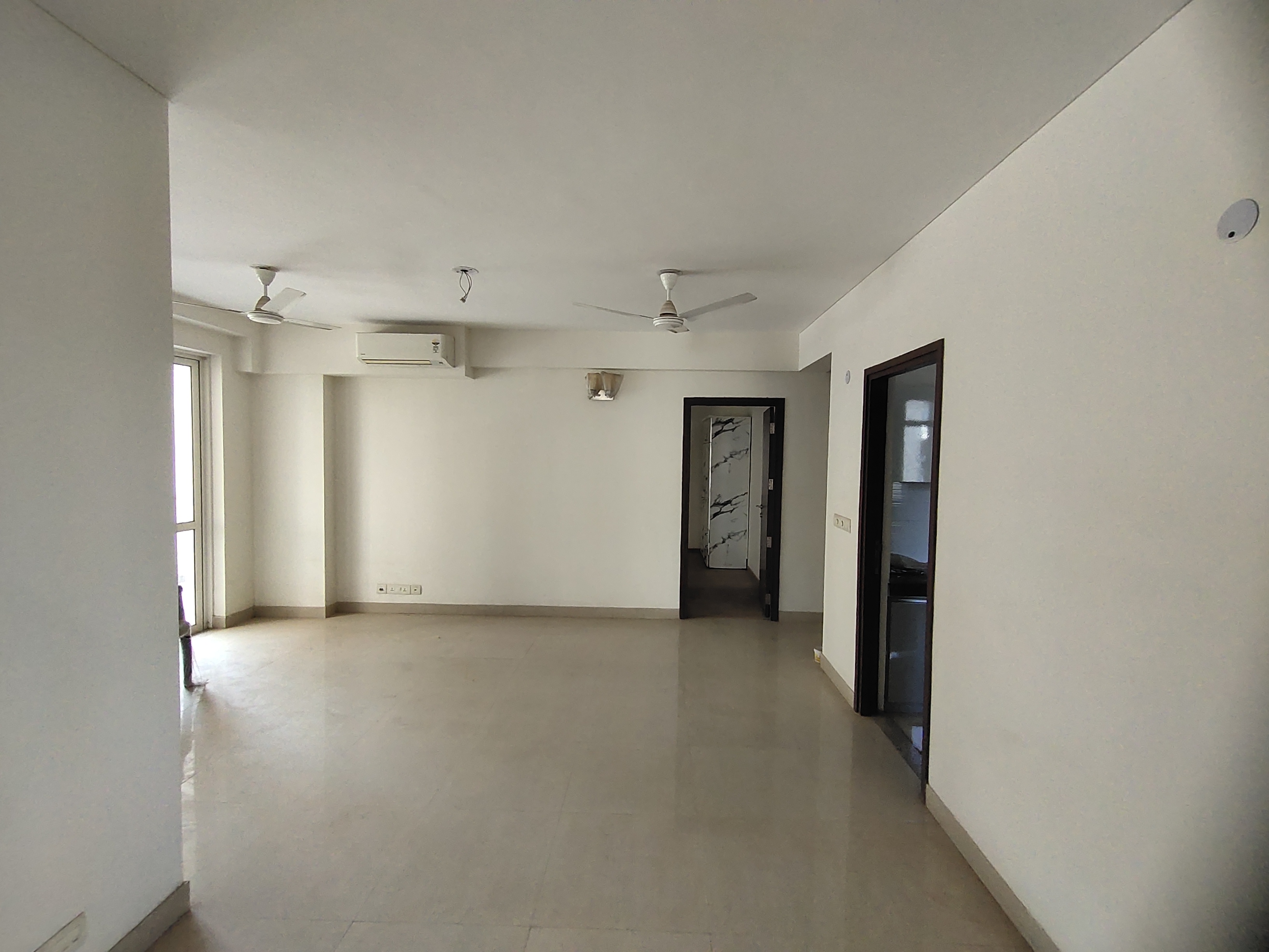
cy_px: 476
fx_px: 587
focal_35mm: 16
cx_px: 634
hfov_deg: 94.5
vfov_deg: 78.1
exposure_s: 1/100
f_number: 2.2
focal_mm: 1.66
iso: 256
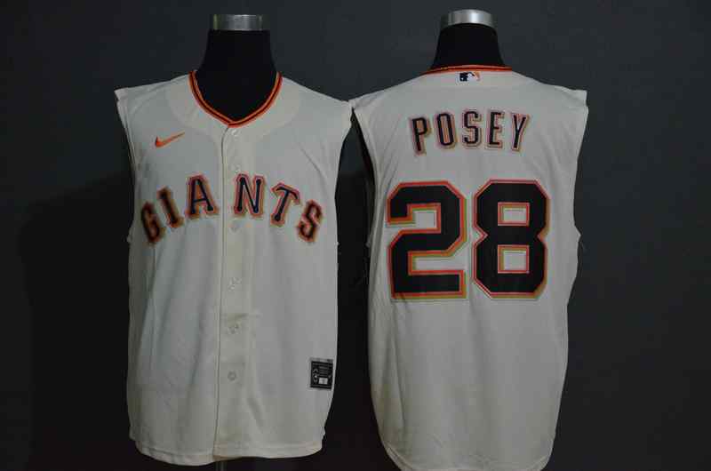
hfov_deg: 27.0
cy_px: 236
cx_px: 356
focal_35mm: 75
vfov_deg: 18.1
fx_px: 1478
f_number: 4.8
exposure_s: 1/80
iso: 4000
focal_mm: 50
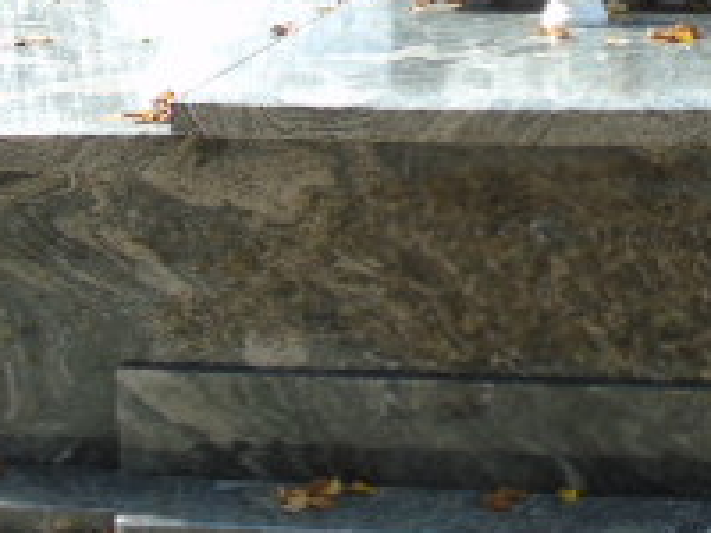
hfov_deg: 15.1
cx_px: 722
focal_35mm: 128
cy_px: -107
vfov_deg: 11.4
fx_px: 2629
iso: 80
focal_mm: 7.1
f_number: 3.9
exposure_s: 1/125
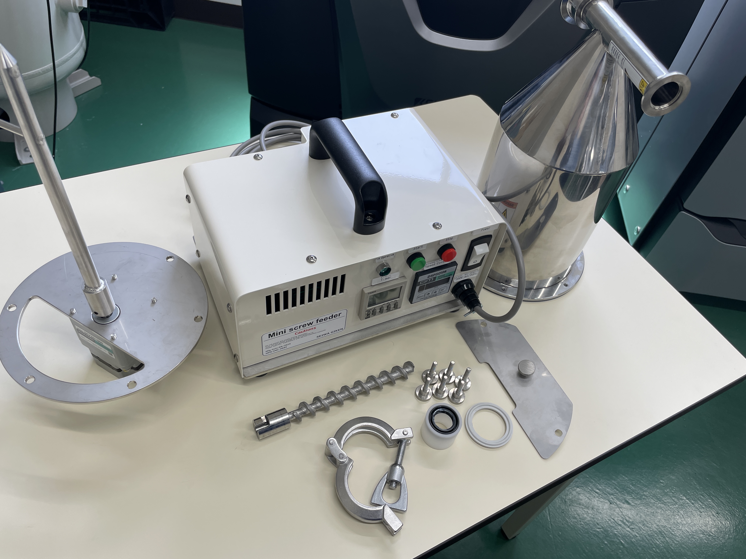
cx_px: 373
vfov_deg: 53.1
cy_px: 280
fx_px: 560
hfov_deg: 67.3
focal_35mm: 26
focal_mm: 4.2
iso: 32
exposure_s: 1/200
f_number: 1.6
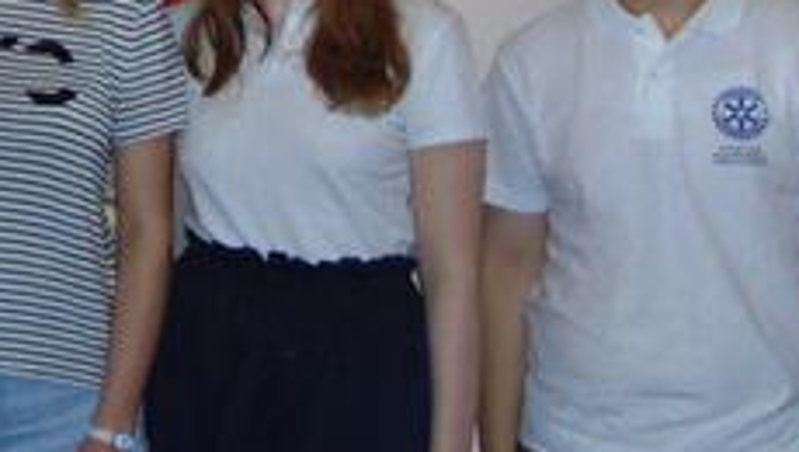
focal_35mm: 121
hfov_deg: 16.8
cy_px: -10
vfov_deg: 10.0
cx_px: -205
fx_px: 2567
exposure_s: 1/30
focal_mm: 4.5
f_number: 3
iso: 200
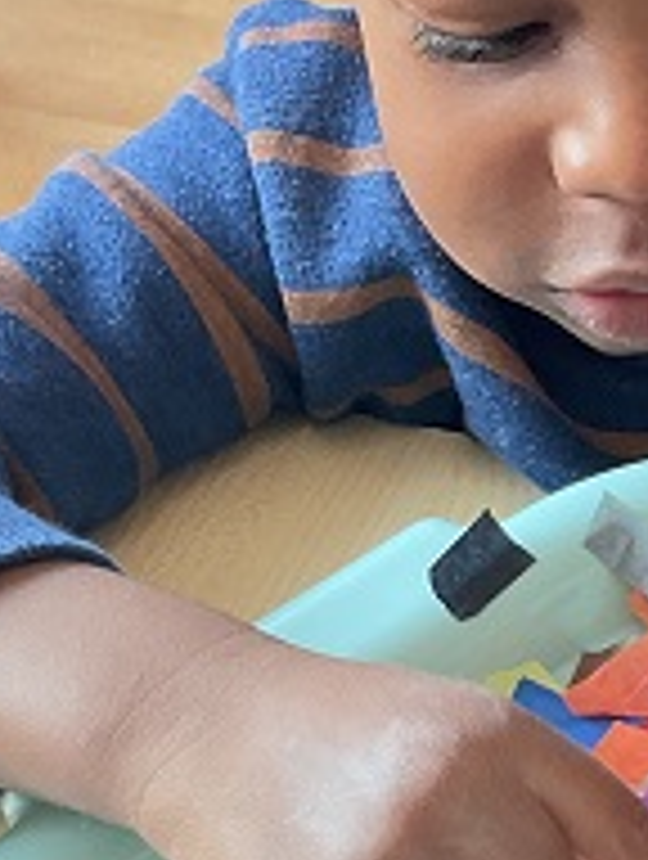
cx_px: 630
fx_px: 2513
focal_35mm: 101
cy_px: 729
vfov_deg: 19.2
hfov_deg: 14.5
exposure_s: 1/60
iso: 64
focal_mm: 3
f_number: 1.8
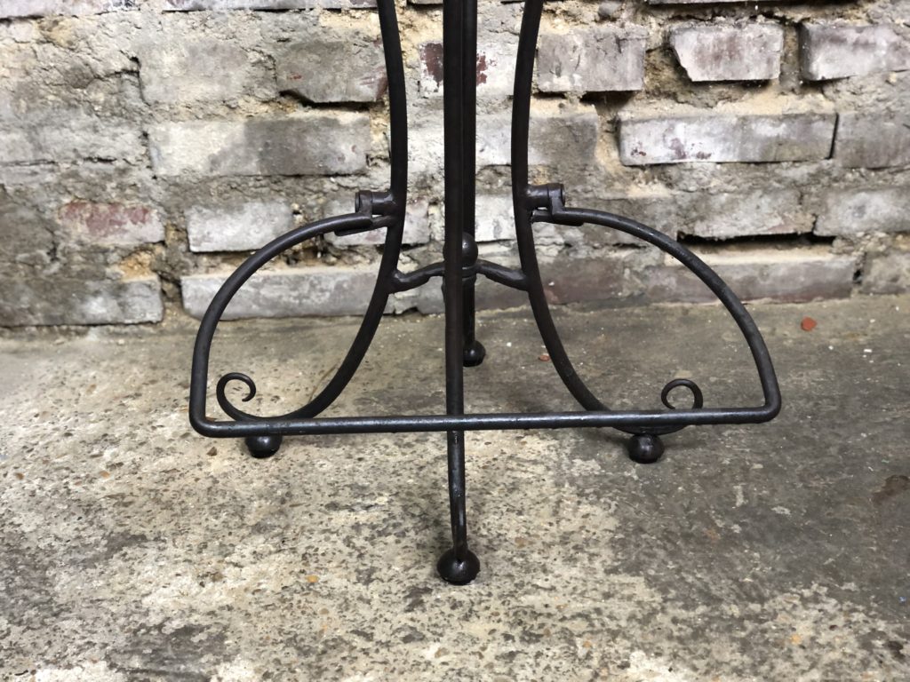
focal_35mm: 52
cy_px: 341
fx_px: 1367
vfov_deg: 28.0
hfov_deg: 36.8
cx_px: 455
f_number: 2.4
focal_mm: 6
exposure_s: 1/33
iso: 125
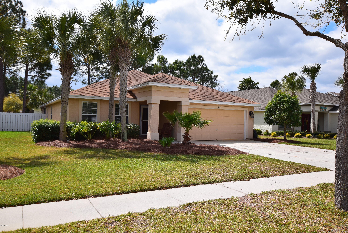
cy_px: 116
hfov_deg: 61.9
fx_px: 290
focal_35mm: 30
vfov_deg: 43.7
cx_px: 174
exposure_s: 1/500
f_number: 11
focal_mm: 20
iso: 250
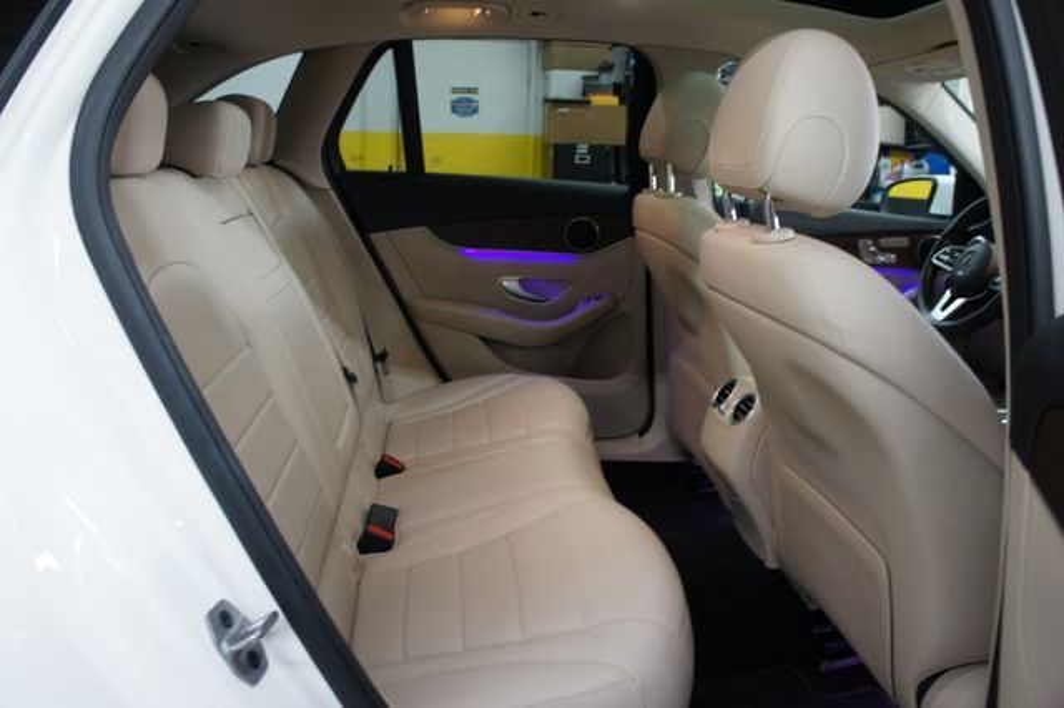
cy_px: 354
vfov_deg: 47.9
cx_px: 532
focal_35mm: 27
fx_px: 798
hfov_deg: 67.4
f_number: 3.5
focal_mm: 18
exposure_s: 1/30
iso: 500
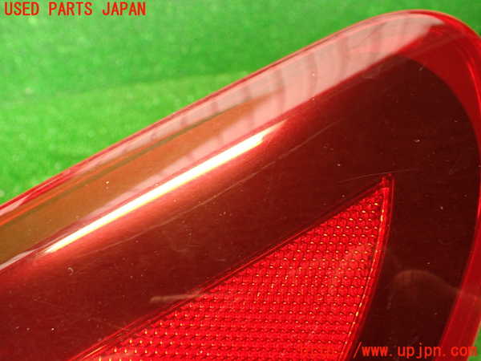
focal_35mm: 32
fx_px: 445
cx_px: 240
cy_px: 180
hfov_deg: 56.8
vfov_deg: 44.2
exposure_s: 1/30
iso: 640
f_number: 2.4
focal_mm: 5.79
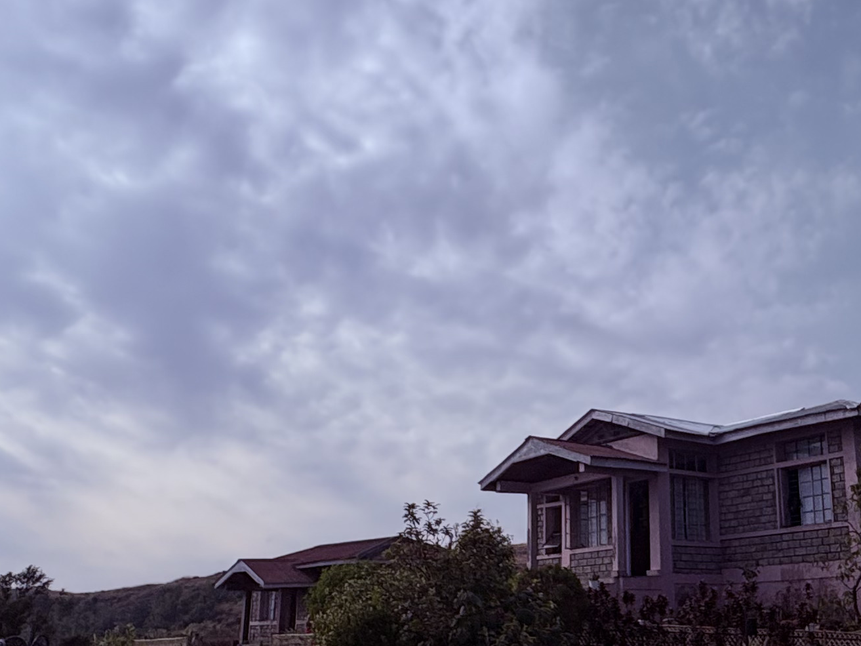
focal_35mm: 43
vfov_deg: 33.6
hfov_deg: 42.8
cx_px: 615
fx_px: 1070
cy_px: 318
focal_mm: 2.22
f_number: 2.2
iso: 50
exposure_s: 1/4630
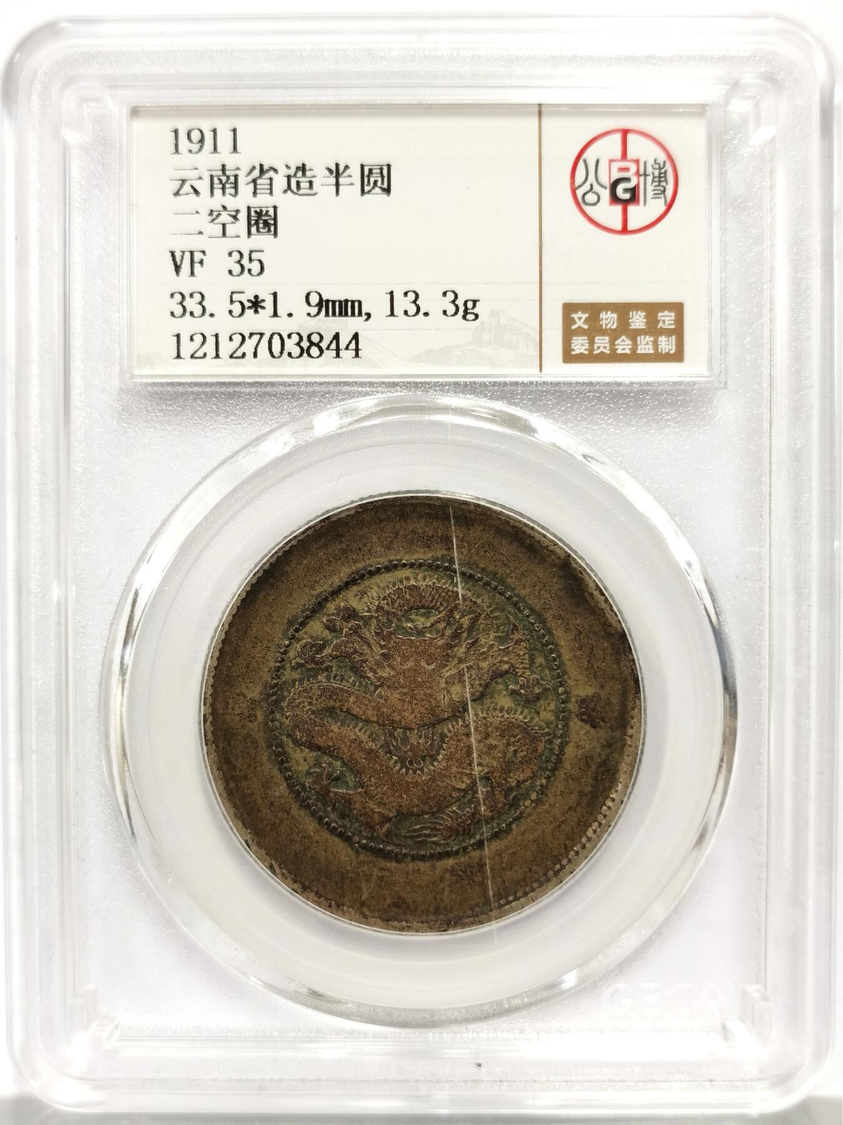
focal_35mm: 54
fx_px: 1753
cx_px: 422
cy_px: 562
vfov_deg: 35.5
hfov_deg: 27.0
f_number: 16
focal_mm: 5.56
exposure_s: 1/100
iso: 160
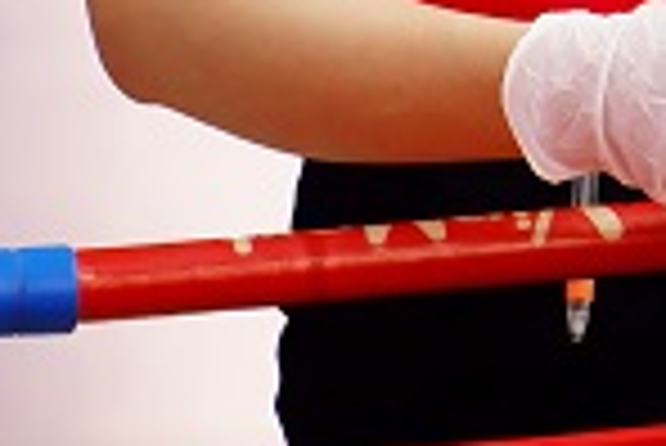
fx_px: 6611
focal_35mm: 357
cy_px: -405
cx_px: 1714
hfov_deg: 5.5
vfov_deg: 3.8
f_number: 4
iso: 400
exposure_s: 1/150
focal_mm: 35
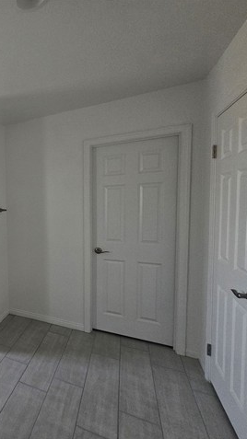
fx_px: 221
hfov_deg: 41.9
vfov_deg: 89.6
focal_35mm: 19
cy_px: 219
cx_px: -41
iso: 320
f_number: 2.2
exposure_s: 1/40
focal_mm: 2.2
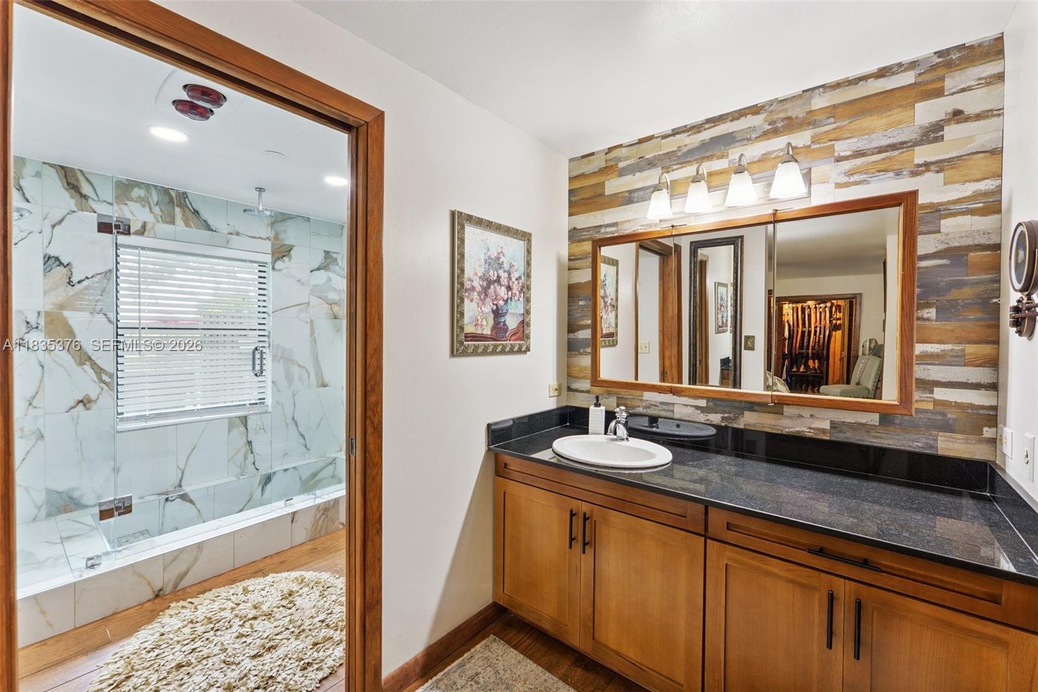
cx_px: 519
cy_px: 346
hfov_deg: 104.3
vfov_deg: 81.2
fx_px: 404
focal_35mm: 14
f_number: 7.1
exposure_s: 1/5
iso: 200
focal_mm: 14
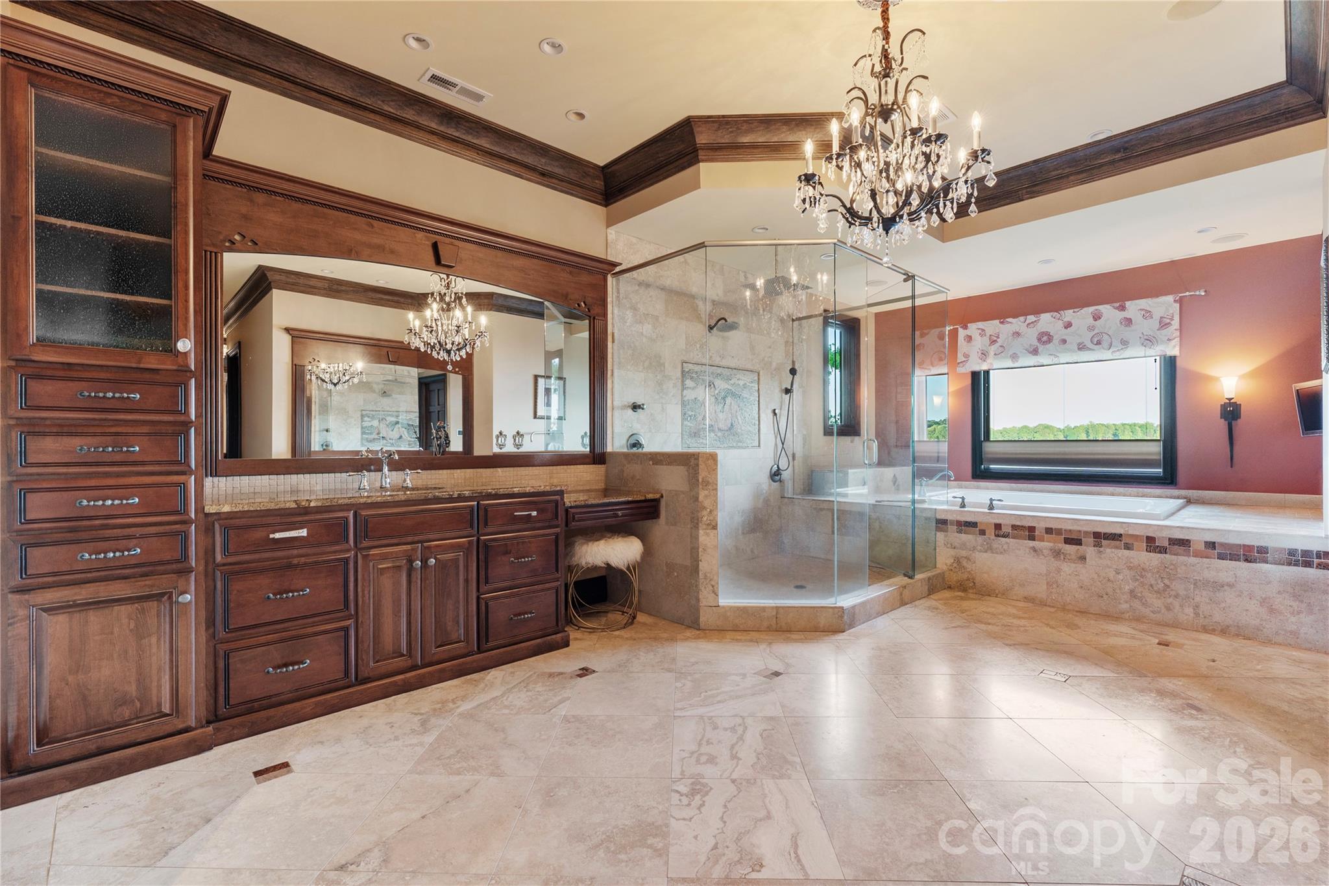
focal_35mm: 16
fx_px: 576
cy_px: 443
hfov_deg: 98.2
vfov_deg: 75.1
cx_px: 664
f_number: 8
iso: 250
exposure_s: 2
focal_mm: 15.6
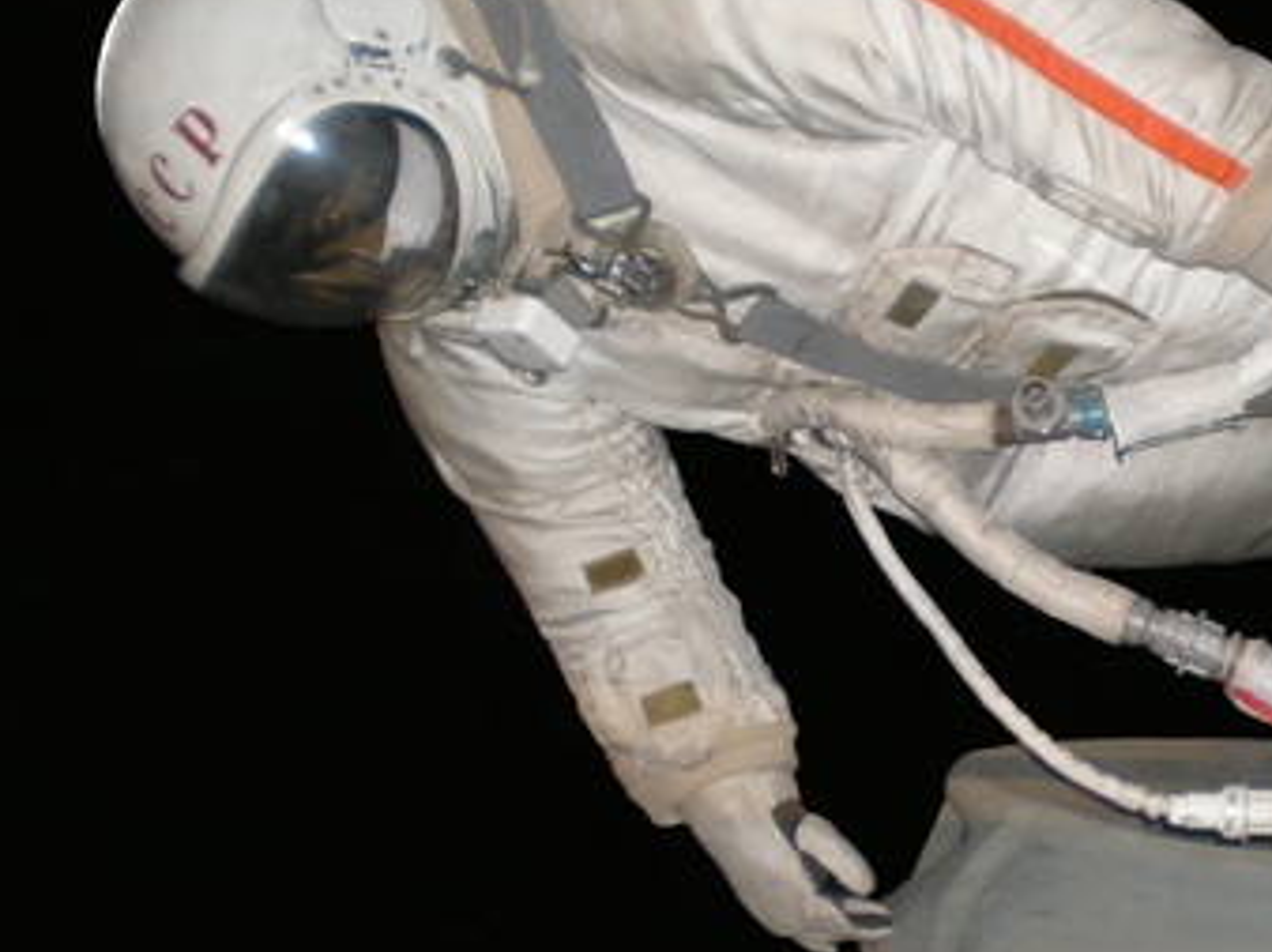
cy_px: 579
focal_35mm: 72
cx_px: 1012
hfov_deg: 26.6
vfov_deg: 20.4
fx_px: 2644
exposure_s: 1/60
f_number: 3.1
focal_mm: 6.3
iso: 151
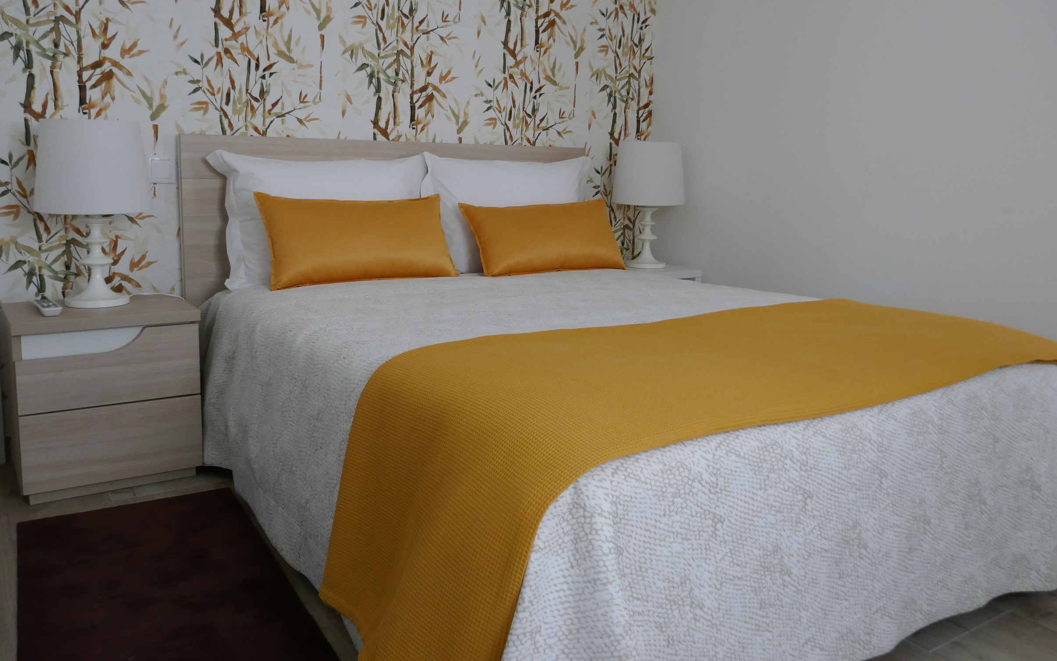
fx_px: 835
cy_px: 291
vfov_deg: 43.1
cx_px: 552
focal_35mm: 29
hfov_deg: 64.6
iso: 640
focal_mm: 9.1
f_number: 2.8
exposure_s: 1/60
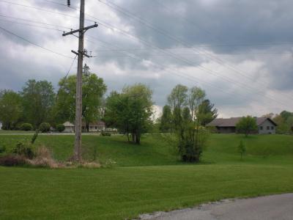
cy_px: 110
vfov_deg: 37.7
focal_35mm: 38
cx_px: 146
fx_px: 322
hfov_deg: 49.0
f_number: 5.6
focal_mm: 6.3
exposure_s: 1/250
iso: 64
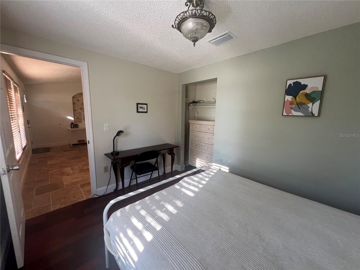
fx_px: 135
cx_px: 180
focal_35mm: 13
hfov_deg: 106.2
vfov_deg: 89.9
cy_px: 135
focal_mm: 1.57
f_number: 1.8
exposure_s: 1/99
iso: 160
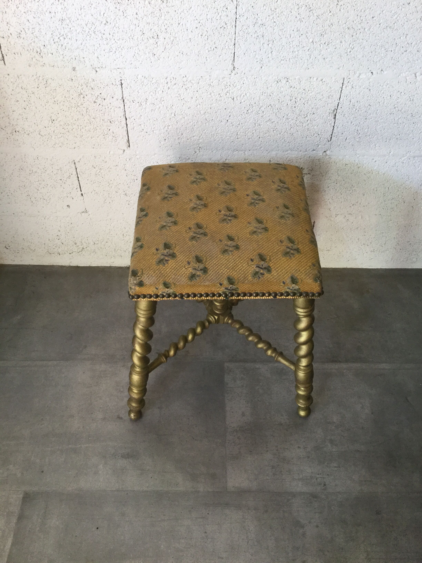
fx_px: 504
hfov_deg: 45.4
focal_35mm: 31
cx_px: 211
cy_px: 282
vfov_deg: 58.4
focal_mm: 3.3
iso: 50
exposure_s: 1/33
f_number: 2.4
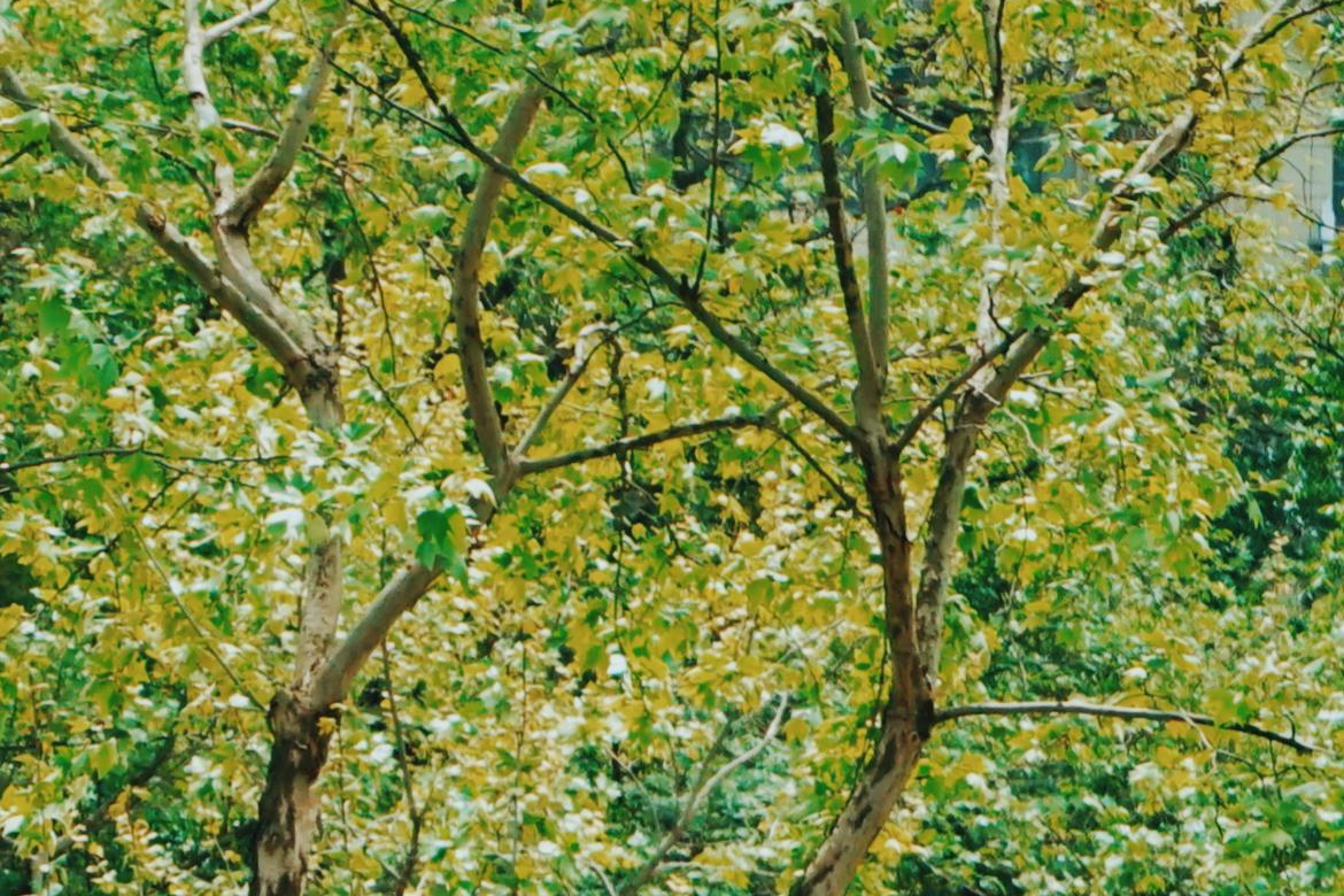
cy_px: 1204
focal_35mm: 351
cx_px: -1188
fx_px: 13103
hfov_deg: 5.8
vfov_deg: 3.9
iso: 400
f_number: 5.6
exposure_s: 1/1250
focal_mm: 70
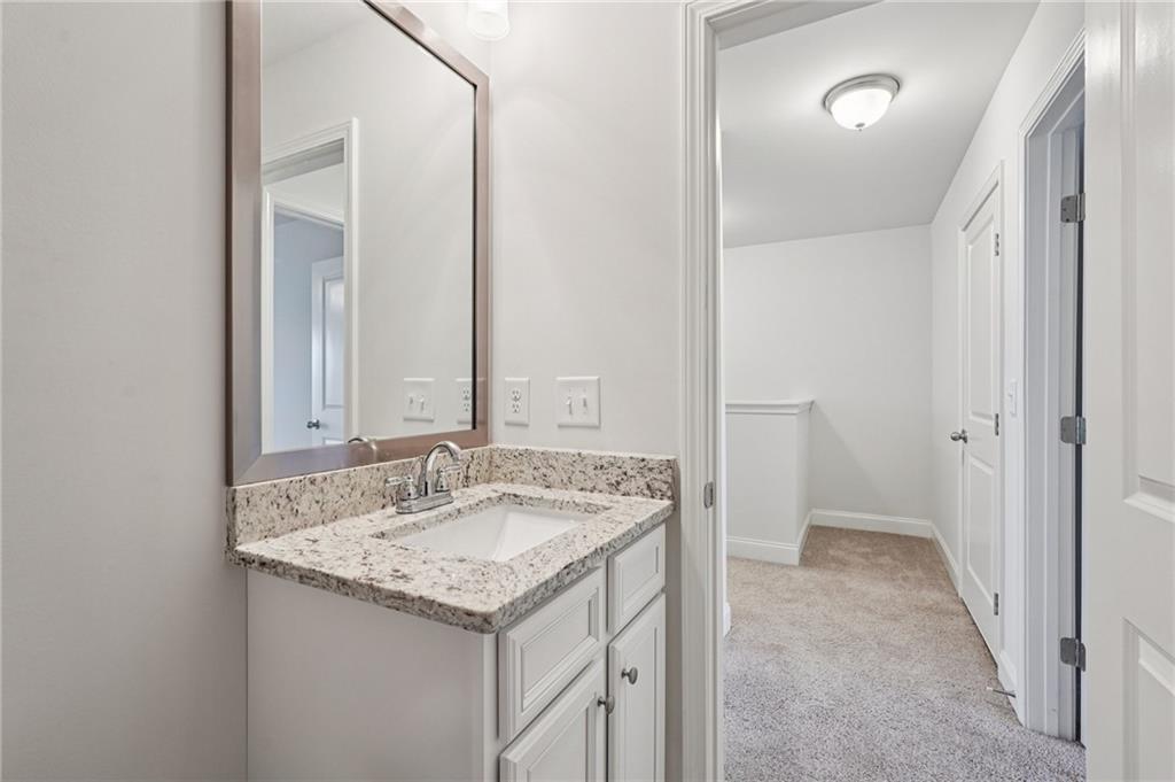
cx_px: 588
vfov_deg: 73.7
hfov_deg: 96.8
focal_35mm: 16
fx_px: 522
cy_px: 391
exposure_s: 1/15
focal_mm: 16
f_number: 8
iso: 800
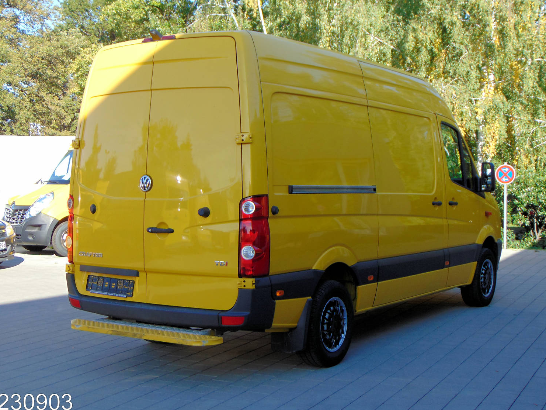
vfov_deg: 27.0
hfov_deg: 35.5
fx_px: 852
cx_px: 278
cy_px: 199
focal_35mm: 54
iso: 80
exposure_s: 1/250
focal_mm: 9
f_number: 3.5
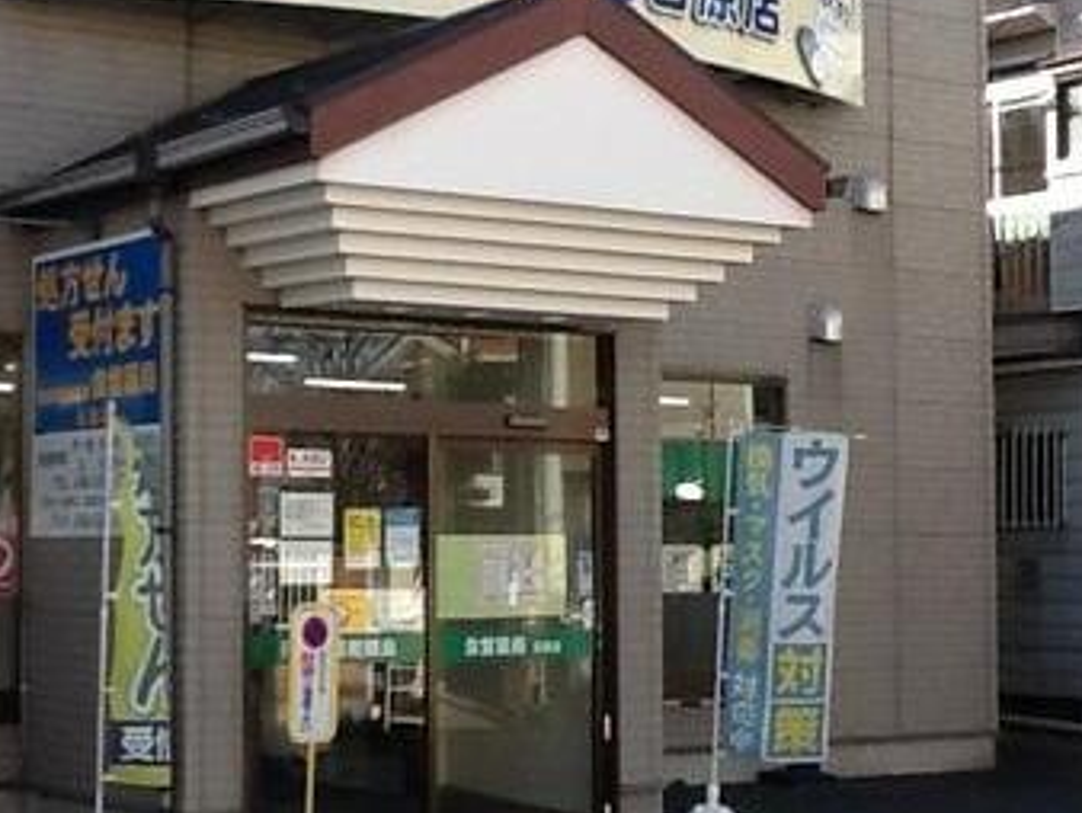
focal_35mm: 78
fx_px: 2440
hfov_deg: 24.9
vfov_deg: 18.9
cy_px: 365
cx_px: 368
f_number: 2.4
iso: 40
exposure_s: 1/366
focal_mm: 2.03
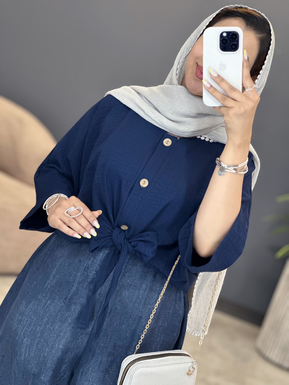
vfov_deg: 25.3
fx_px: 857
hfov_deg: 19.1
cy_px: 192
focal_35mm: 77
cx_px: 144
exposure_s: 1/100
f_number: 2.8
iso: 200
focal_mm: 9
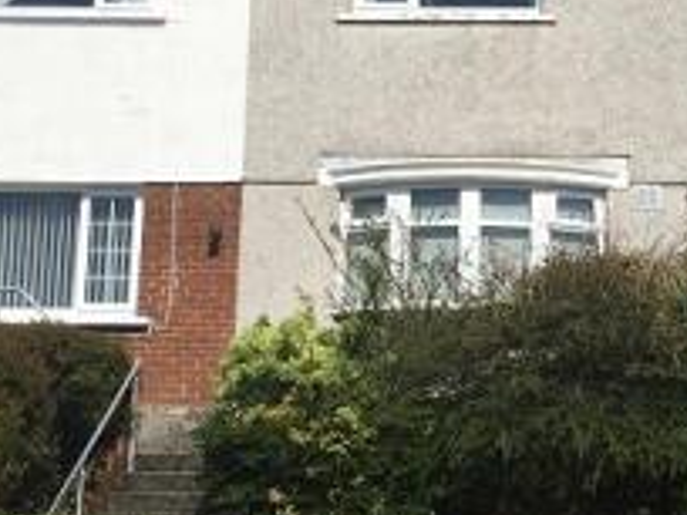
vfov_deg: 17.7
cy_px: 332
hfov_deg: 22.9
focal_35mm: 83
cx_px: 635
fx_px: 1647
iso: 25
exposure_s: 1/3077
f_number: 2.2
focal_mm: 4.15
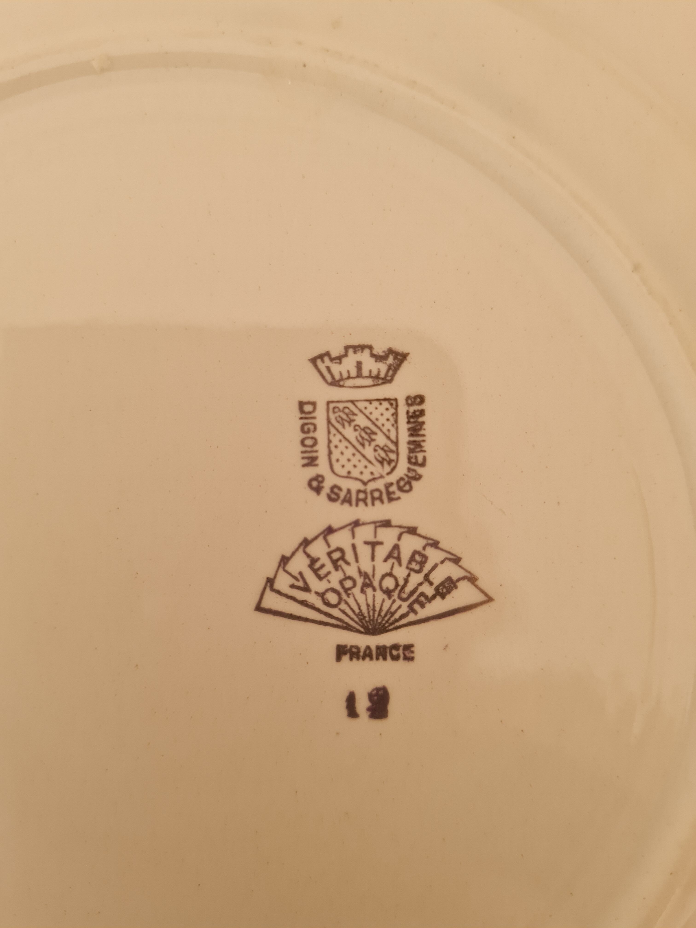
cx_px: 348
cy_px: 464
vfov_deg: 67.3
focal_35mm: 26
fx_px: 697
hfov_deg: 53.1
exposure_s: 1/100
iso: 160
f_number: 1.8
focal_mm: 5.4
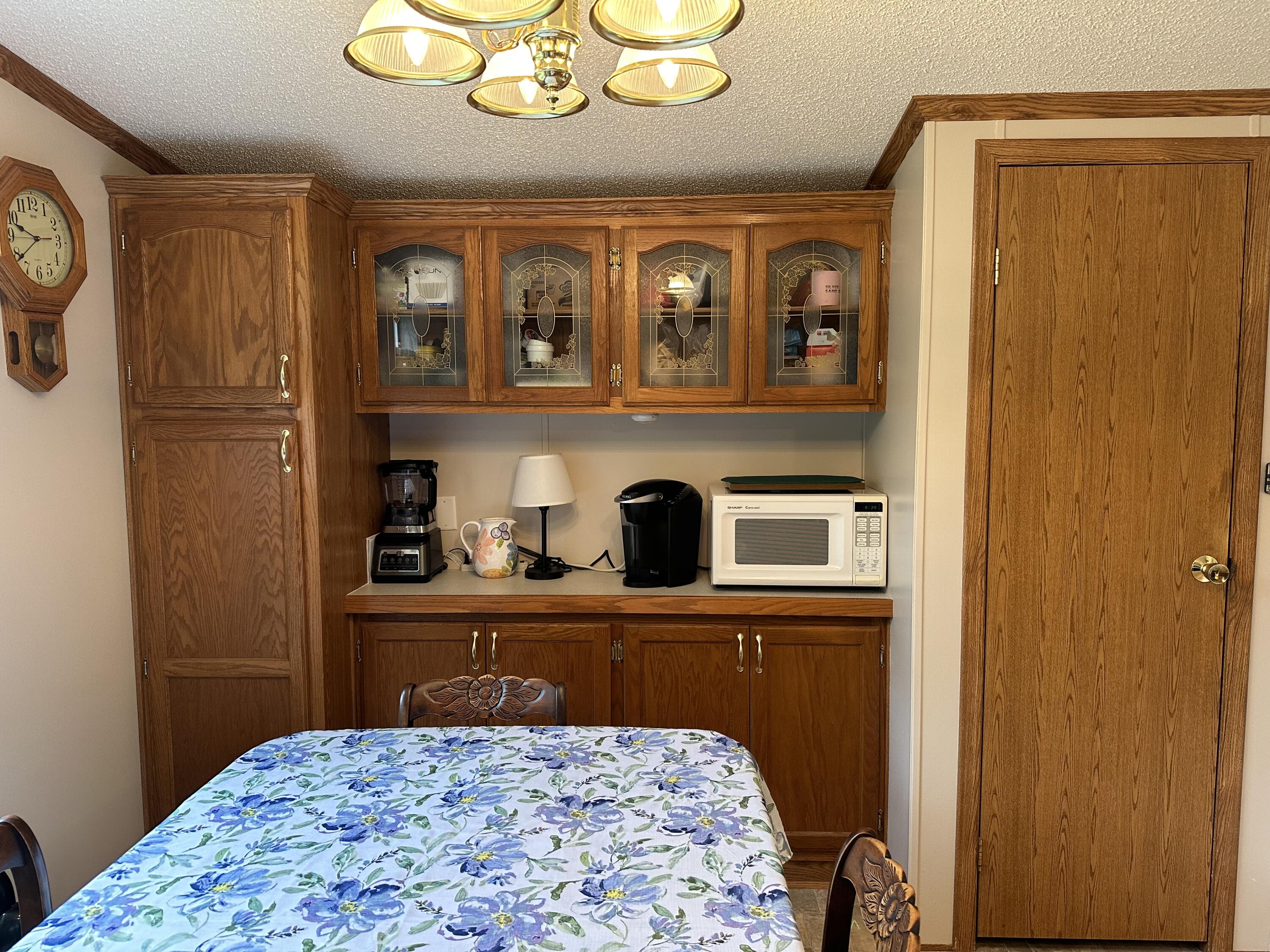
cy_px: 476
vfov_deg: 56.8
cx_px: 635
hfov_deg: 71.6
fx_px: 881
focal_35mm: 24
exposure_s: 1/60
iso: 160
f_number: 1.78
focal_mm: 6.86
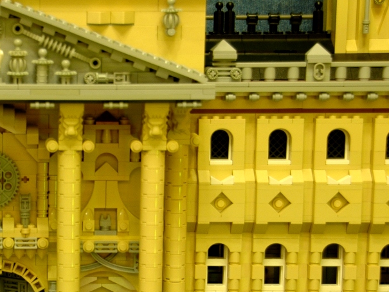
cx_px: -9
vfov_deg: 10.6
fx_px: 1562
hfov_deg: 14.0
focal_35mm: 139
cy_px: 242
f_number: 4.5
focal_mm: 46
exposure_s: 1/4
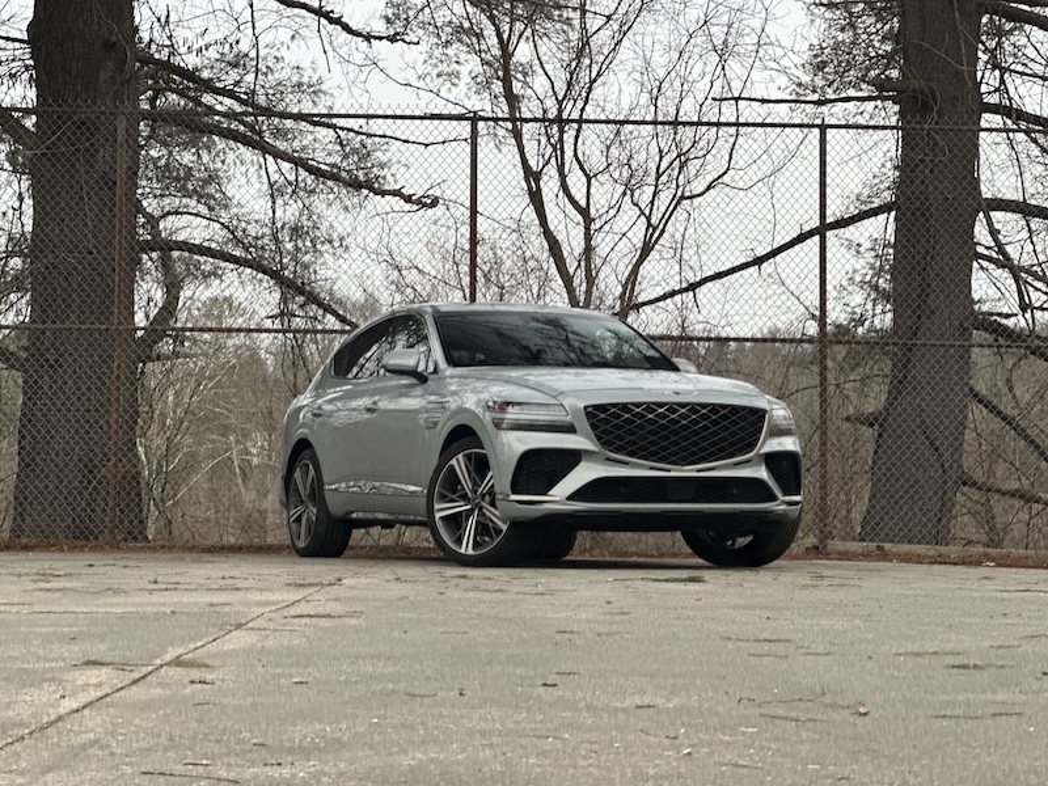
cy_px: 393
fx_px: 2331
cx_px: 524
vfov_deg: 19.1
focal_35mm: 77
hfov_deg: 25.3
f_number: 2.8
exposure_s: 1/107
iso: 250
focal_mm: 9
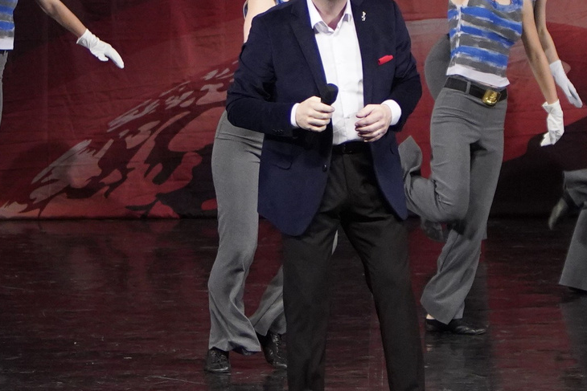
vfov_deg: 3.7
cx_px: 284
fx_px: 6001
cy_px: -53
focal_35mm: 368
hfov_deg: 5.6
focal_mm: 70
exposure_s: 1/500
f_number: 2.8
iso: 2000
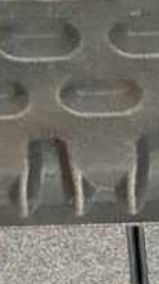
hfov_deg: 5.5
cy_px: 252
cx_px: 183
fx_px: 1660
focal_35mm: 221
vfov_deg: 9.7
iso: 500
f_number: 2
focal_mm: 6
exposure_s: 1/22
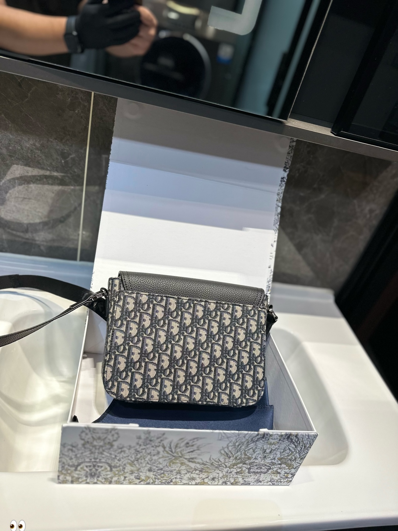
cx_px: 199
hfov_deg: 56.8
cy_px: 266
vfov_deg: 71.6
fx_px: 368
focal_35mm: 24
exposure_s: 1/100
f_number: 1.78
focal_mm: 6.86
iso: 125
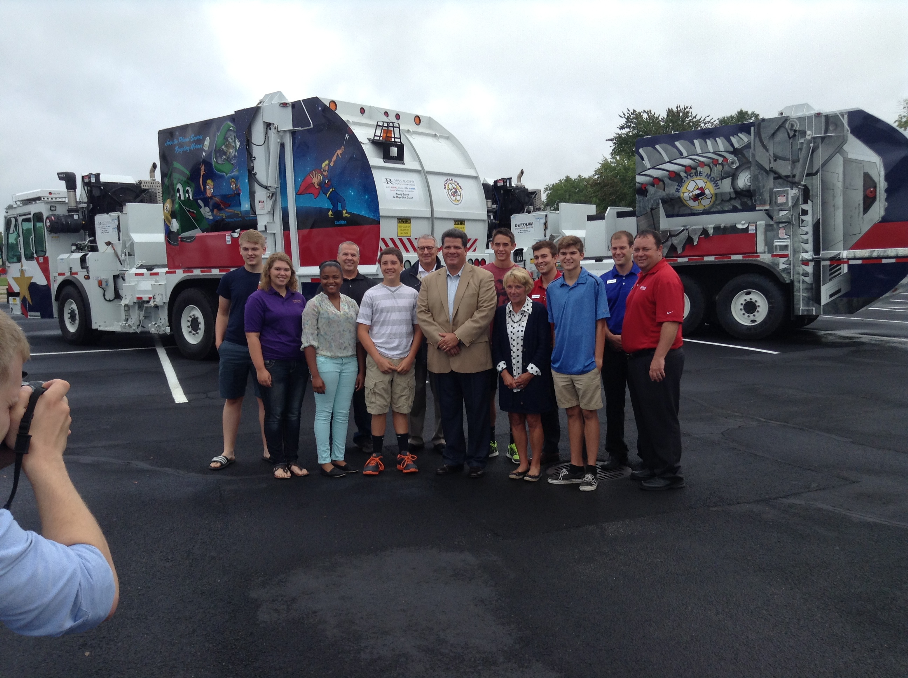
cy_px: 339
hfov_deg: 55.4
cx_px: 454
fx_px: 864
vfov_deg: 42.8
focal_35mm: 33
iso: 32
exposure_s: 1/630
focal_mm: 3.3
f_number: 2.4
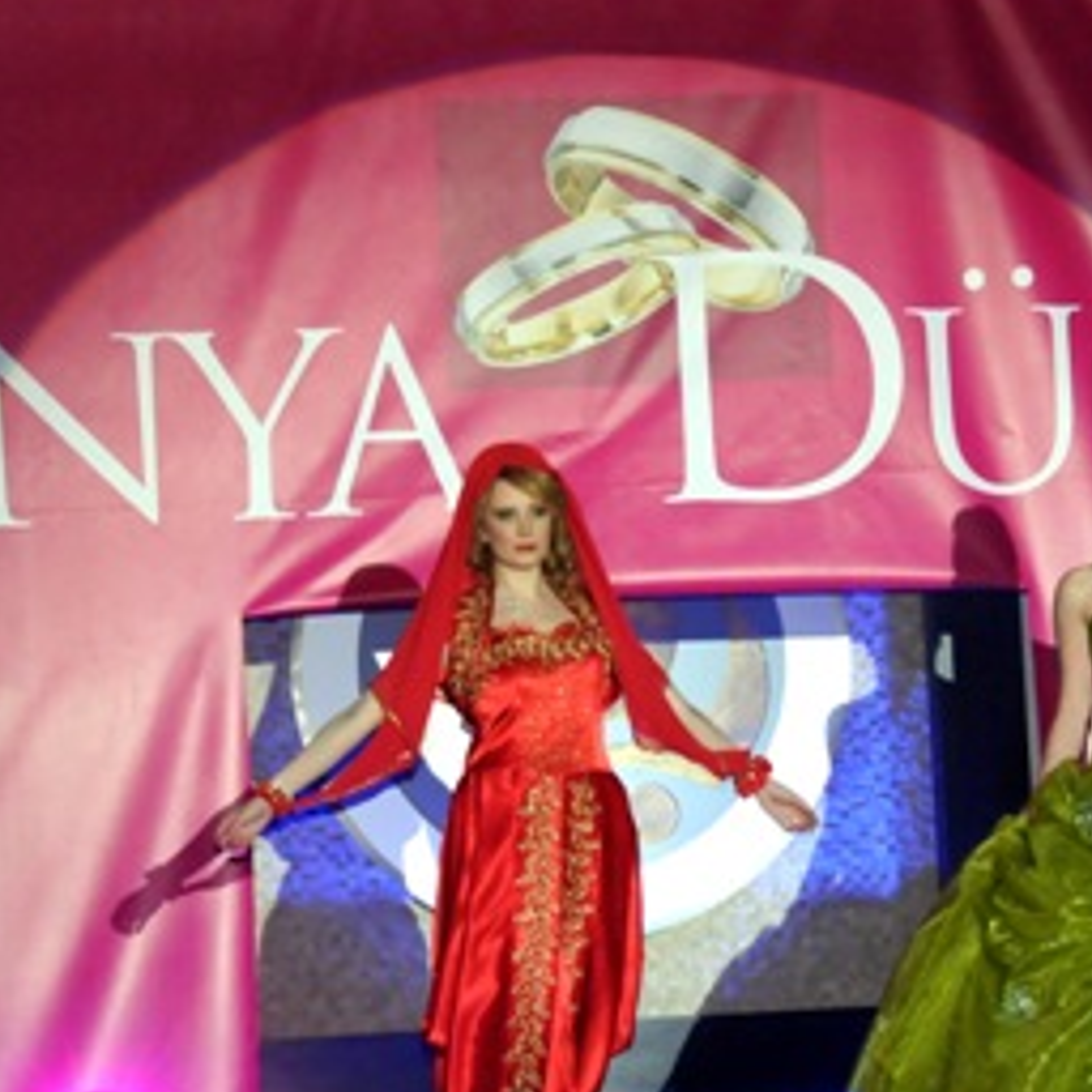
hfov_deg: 12.2
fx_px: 5106
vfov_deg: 12.2
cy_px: 655
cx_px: 712
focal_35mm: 143
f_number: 5.6
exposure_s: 1/125
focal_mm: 45
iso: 2000
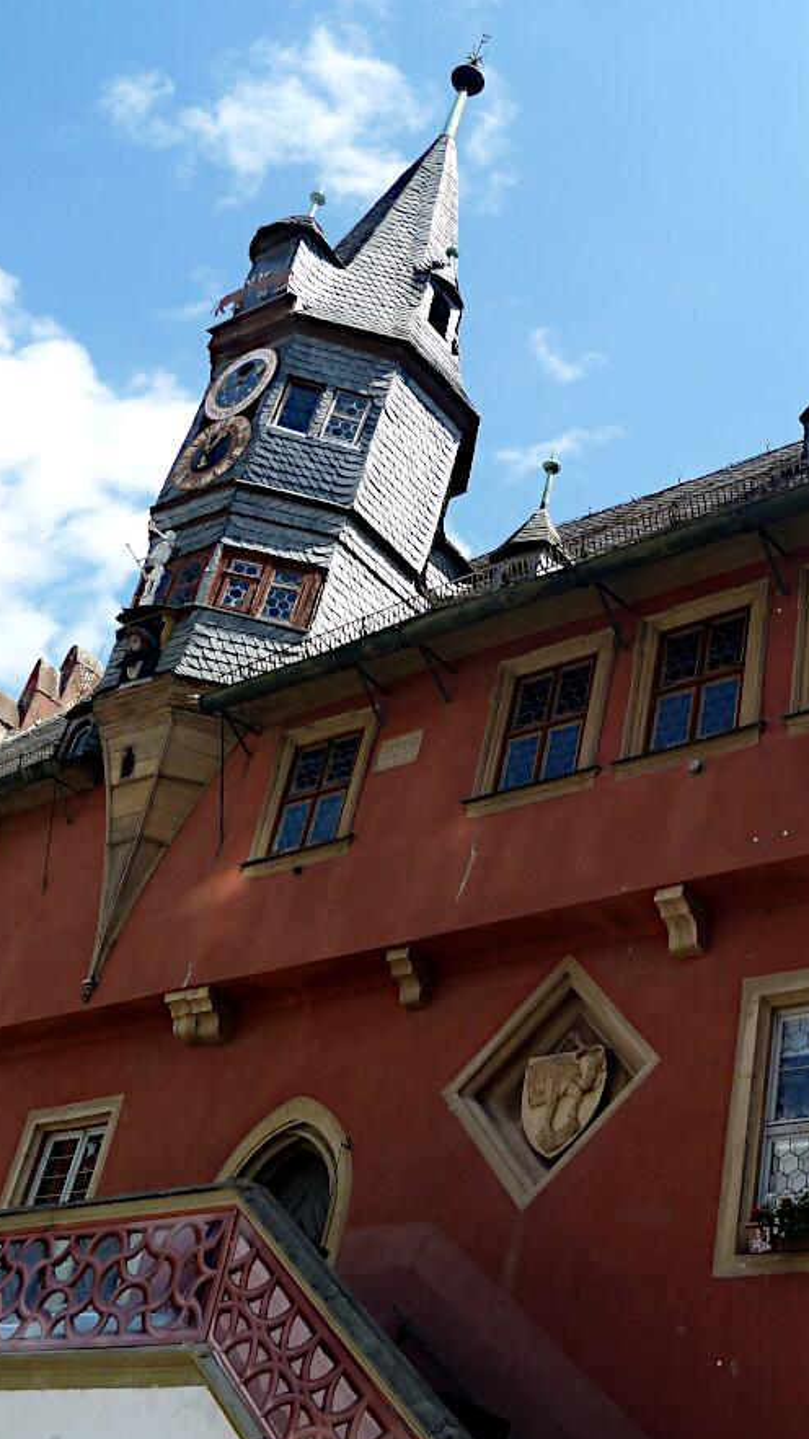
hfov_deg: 27.4
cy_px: 729
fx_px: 1640
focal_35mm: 43
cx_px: 576
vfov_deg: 47.4
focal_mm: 4.7
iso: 80
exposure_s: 1/400
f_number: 4
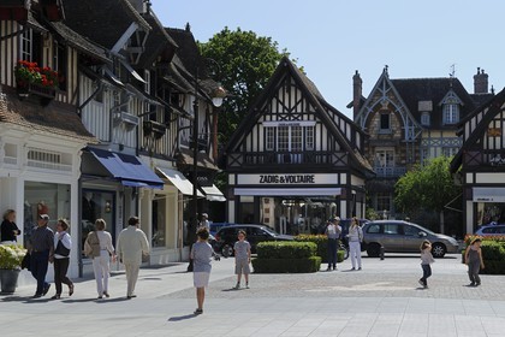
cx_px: 252
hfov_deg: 32.4
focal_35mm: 62
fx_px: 870
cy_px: 168
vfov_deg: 21.9
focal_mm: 62
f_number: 13
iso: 200
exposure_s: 1/200
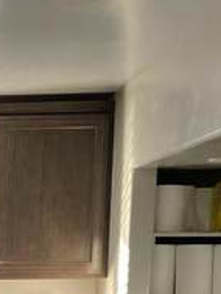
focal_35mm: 132
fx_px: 1122
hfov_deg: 10.5
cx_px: -182
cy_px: 436
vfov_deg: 14.0
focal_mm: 4.25
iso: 100
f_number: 1.8
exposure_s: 1/120
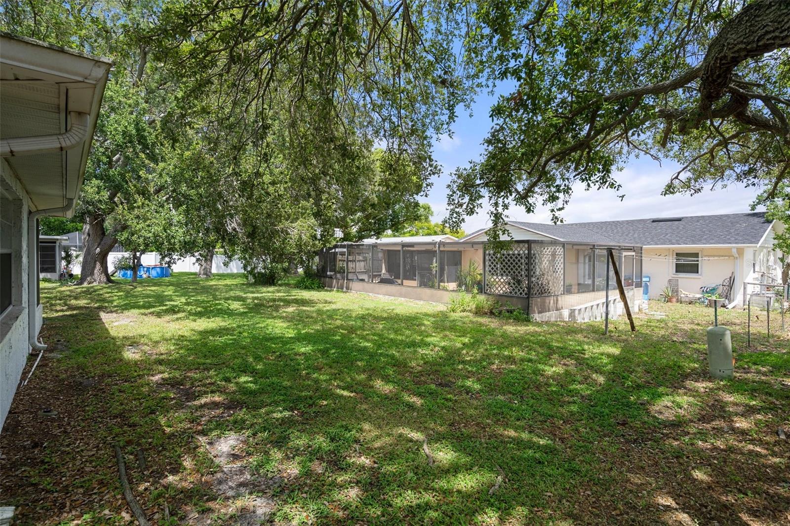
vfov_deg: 67.4
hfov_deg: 90.0
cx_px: 395
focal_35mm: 18
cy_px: 263
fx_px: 395
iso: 320
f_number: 8
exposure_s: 1/50
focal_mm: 18
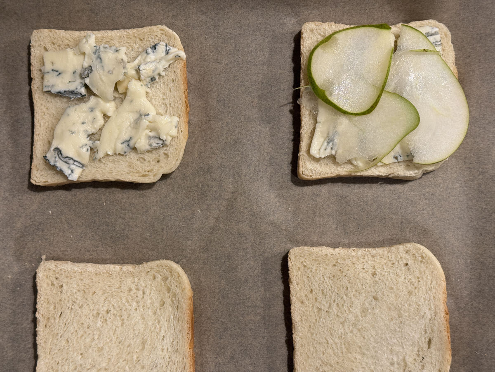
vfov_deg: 30.3
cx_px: 248
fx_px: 686
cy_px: 186
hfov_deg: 39.7
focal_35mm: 48
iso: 64
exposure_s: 1/50
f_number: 1.8
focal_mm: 6.8
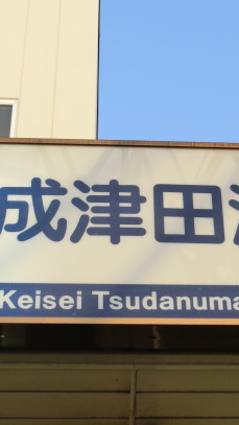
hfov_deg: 13.6
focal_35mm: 89
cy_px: 214
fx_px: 1002
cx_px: 144
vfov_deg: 23.9
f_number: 4.7
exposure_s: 1/160
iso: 80
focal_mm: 9.3
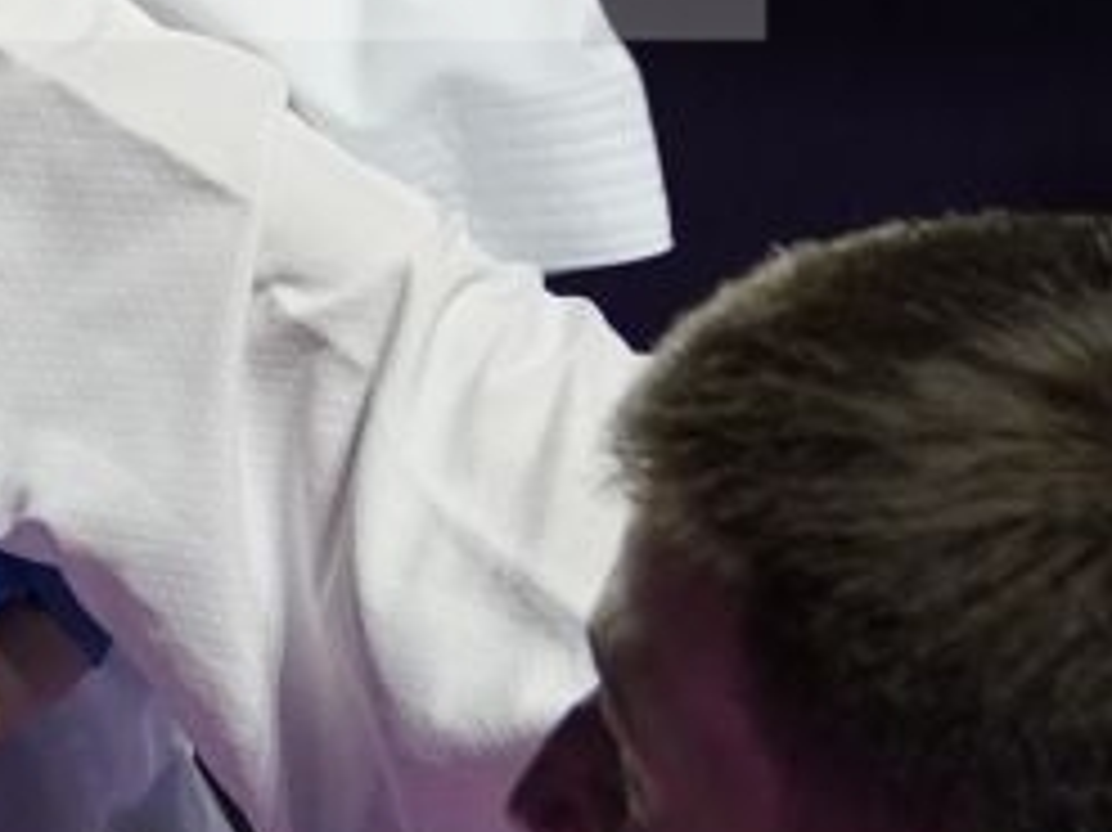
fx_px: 27260
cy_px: 1223
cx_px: 347
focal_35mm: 849
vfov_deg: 1.7
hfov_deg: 2.3
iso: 1250
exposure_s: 1/1000
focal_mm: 121
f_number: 2.8
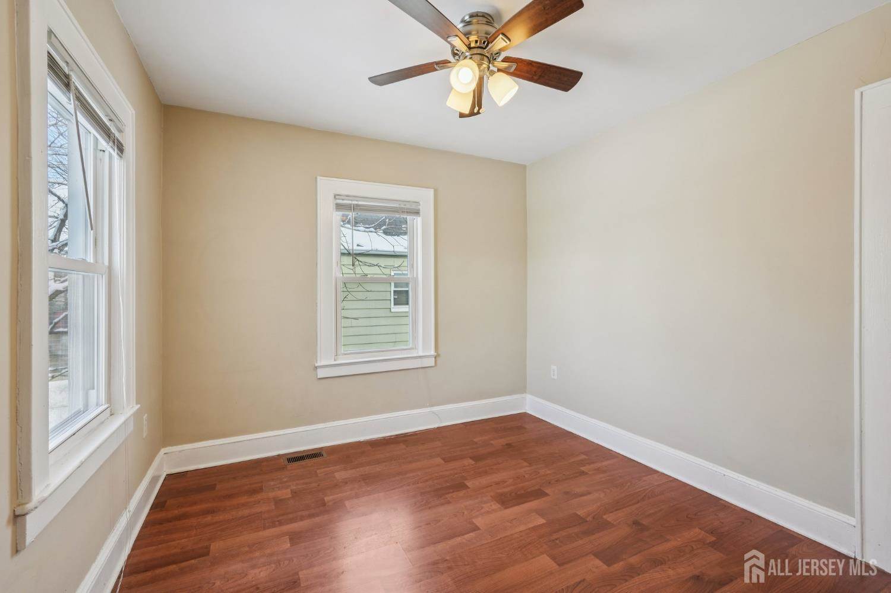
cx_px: 446
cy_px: 296
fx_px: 396
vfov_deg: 73.7
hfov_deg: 96.8
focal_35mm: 16
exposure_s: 1/30
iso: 250
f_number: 9
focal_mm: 16
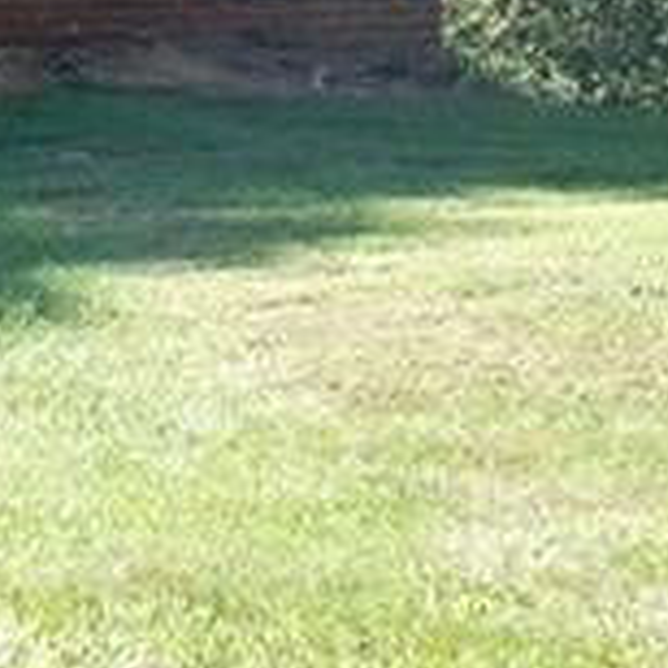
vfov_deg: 8.3
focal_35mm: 204
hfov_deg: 8.1
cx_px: -720
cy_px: -510
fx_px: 4454
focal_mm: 24
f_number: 8
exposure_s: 1/250
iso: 640
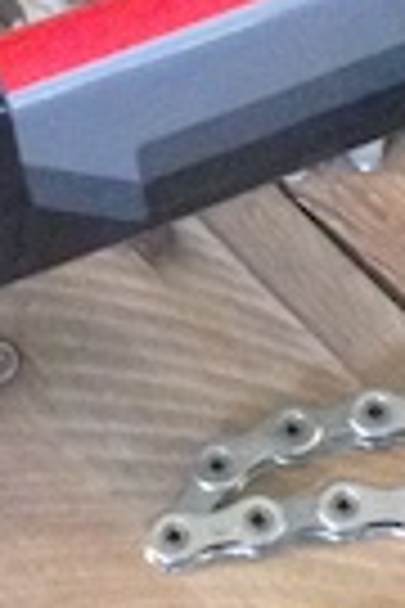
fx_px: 3425
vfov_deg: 10.1
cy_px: 72
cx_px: 378
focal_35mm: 203
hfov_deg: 6.7
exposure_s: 1/15
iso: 400
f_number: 2.4
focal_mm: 4.12
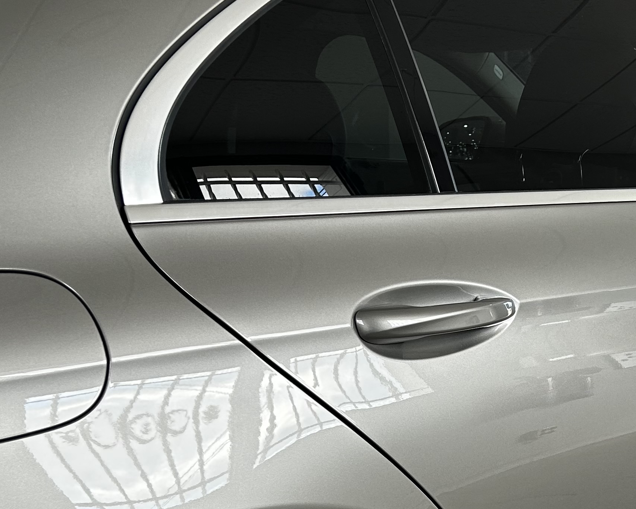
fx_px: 1129
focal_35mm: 60
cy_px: 432
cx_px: 483
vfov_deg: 24.8
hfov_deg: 30.9
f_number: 1.5
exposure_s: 1/100
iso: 64
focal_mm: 5.7
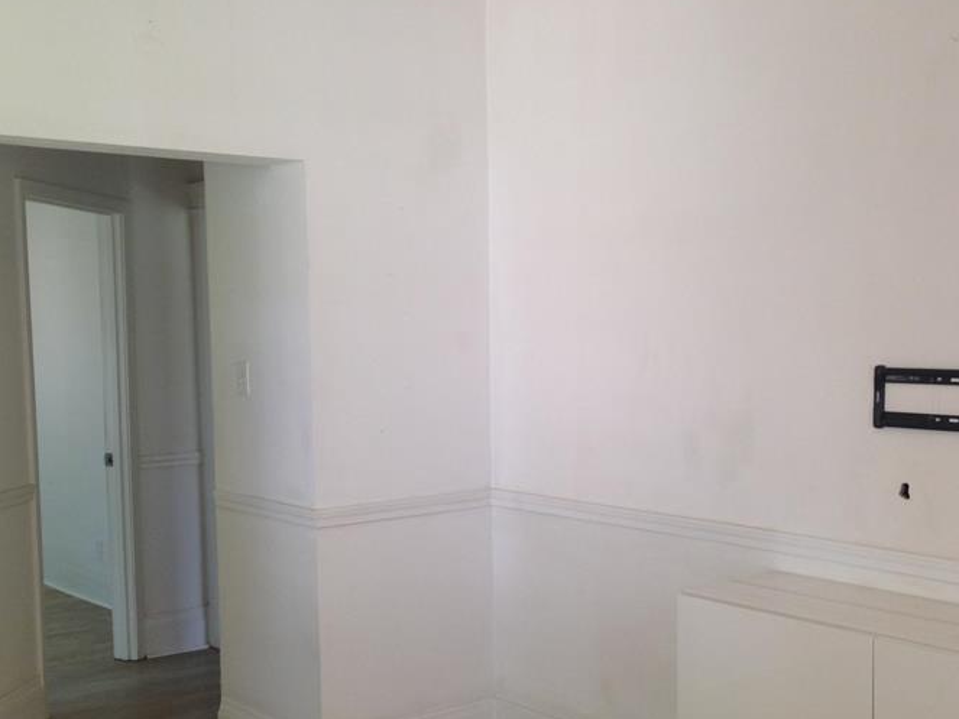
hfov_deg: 37.5
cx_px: 461
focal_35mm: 51
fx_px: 1413
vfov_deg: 28.5
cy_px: 447
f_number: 2.4
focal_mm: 4.12
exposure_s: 1/24
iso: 50
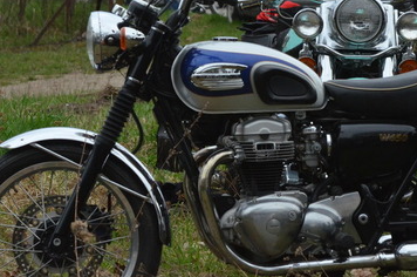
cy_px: 39
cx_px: 339
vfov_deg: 4.1
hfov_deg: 6.2
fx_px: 3873
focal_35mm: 335
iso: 1600
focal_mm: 112
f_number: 8
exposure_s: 1/1000
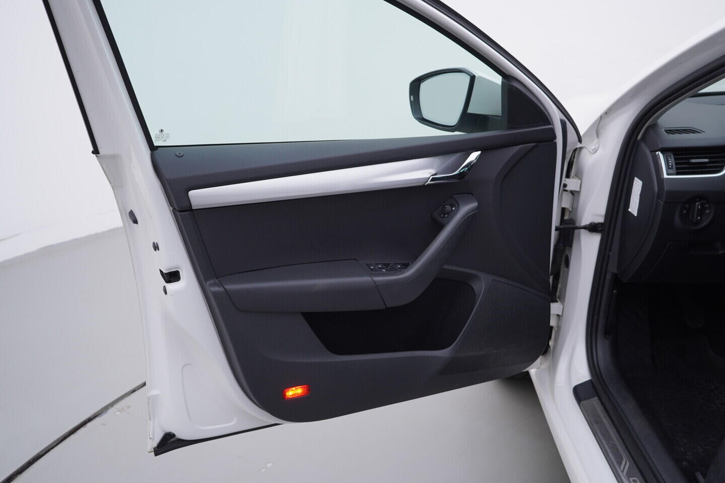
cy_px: 242
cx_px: 362
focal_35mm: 36
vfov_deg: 36.9
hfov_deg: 53.1
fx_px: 725
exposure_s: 1/60
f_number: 4
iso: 125
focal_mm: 24
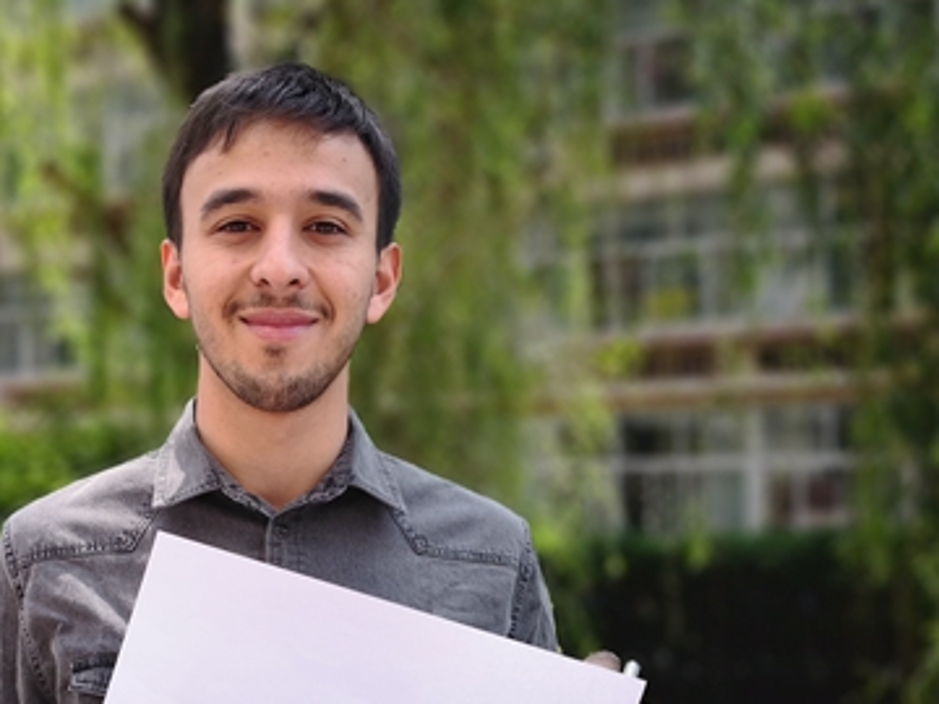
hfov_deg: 41.0
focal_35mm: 45
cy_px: 524
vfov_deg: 31.6
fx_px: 1221
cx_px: 250
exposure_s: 1/431
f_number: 1.6
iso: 50
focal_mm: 3.95
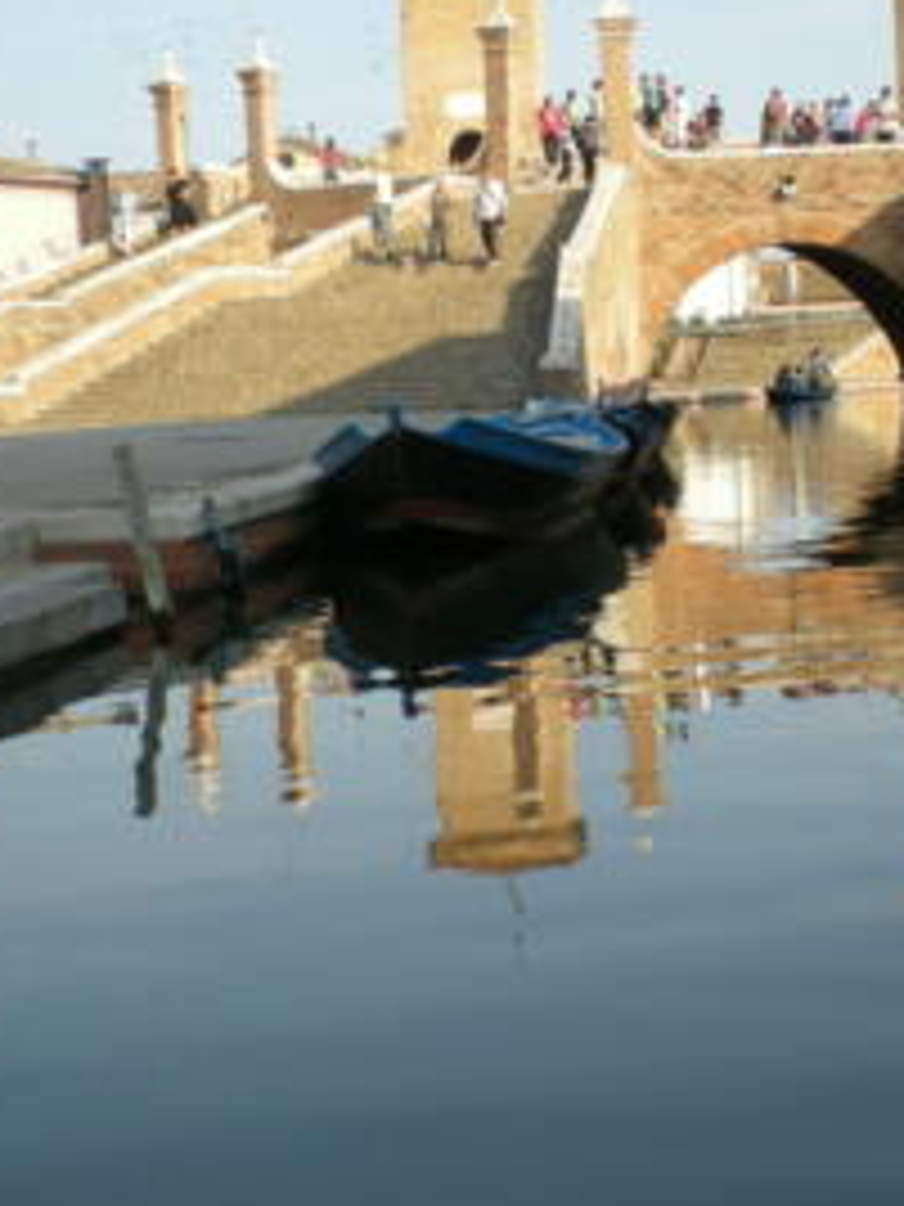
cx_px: 553
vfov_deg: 27.4
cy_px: 605
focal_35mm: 71
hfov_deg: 20.7
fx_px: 2472
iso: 50
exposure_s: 1/200
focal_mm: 6.3
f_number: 4.6
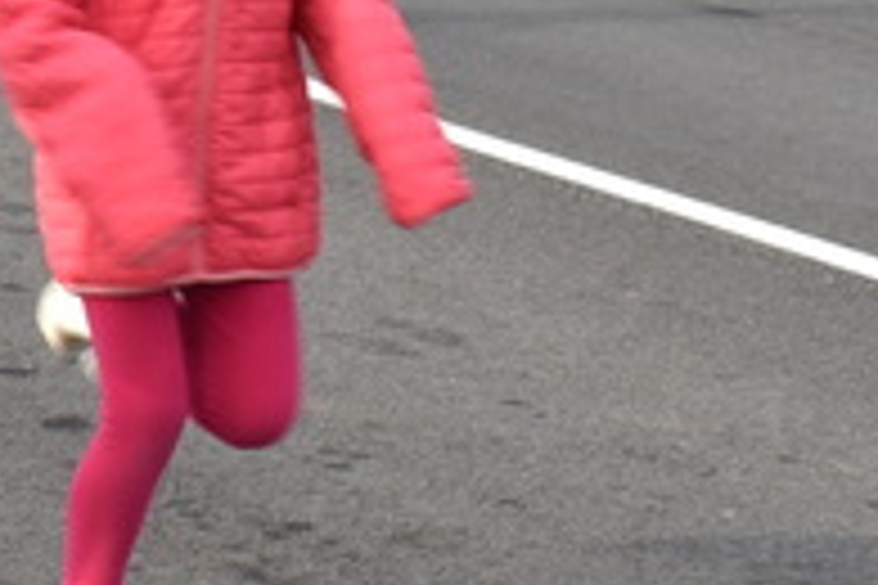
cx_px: -99
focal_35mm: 221
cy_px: 140
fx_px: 5390
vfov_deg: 6.2
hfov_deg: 9.2
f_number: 7.1
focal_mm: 36
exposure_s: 1/160
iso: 100
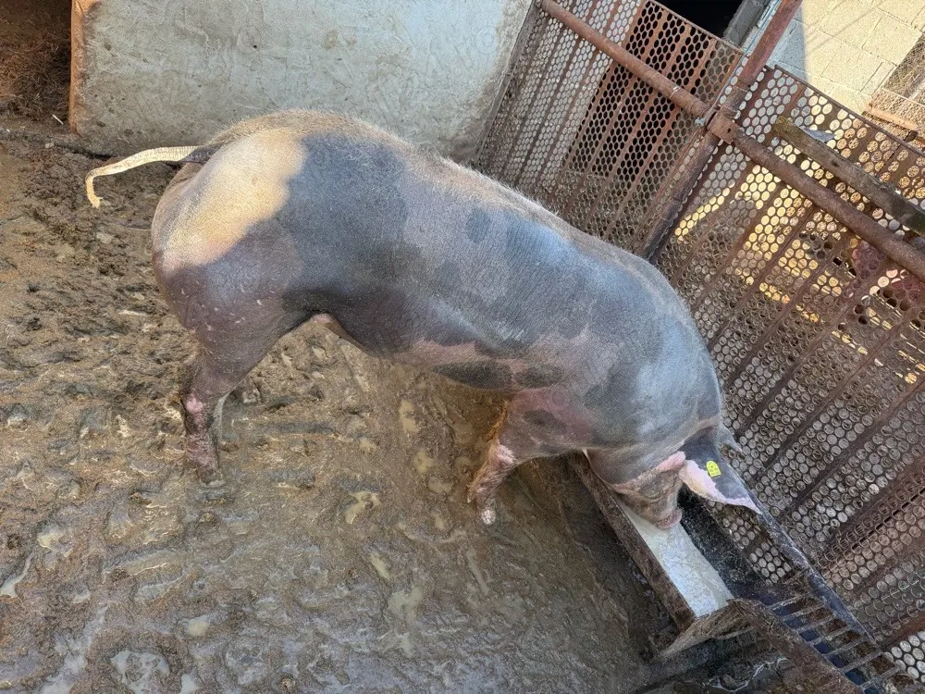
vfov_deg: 56.8
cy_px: 347
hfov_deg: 71.6
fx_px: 641
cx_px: 462
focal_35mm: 24
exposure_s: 1/403
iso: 100
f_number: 1.78
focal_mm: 6.76
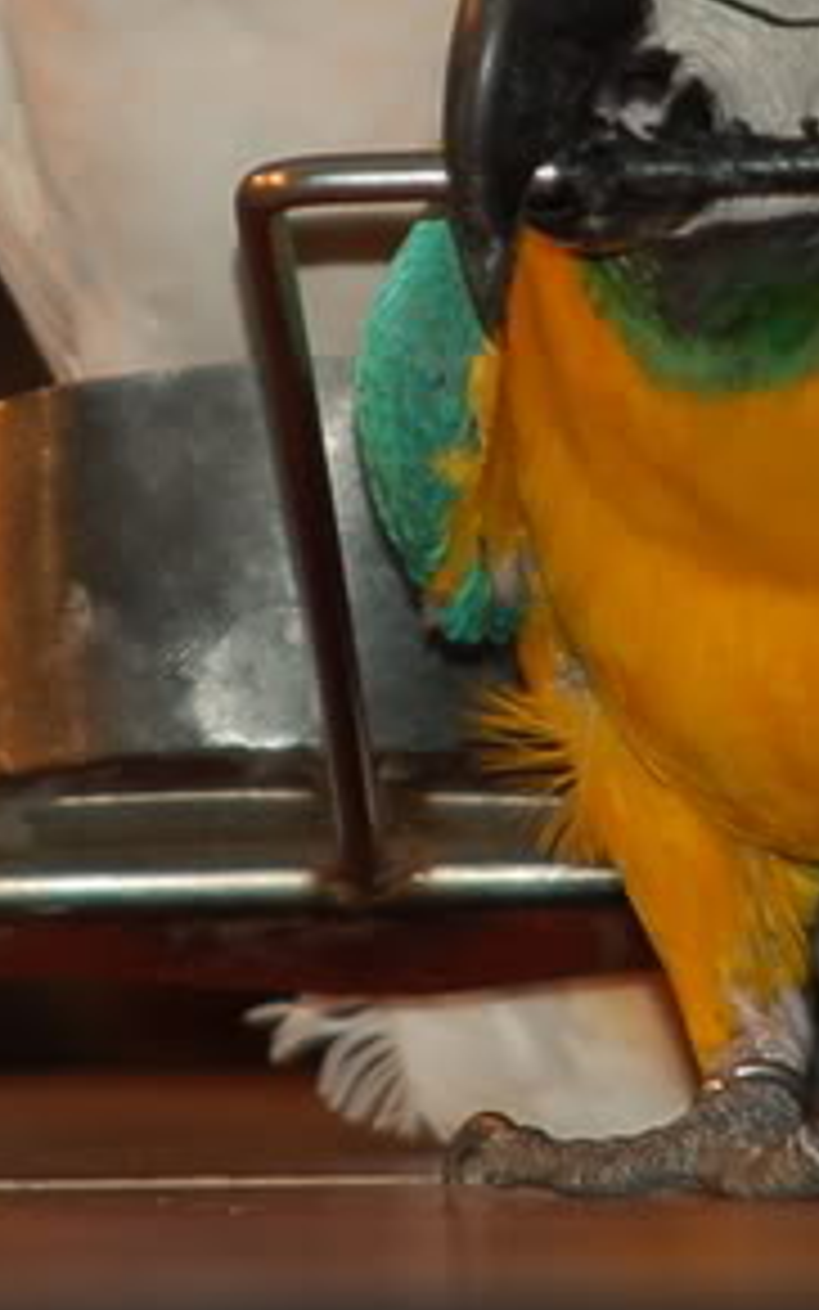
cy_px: 185
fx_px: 25451
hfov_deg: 1.8
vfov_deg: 2.9
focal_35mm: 713
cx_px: 410
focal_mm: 170
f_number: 6.3
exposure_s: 1/60
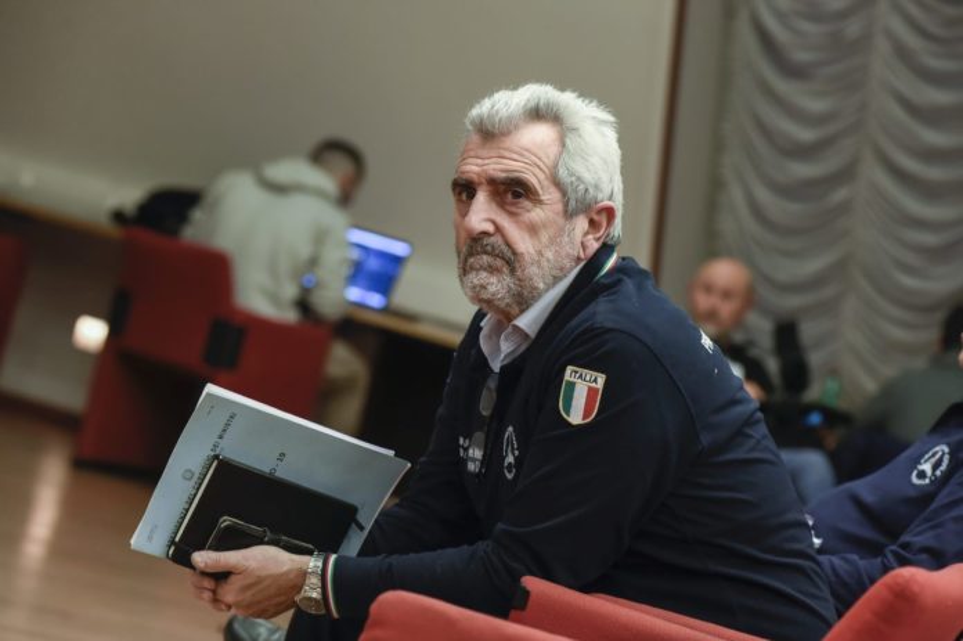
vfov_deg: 11.4
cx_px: 482
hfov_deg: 17.1
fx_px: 3208
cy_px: 320
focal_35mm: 120
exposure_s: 1/60
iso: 2500
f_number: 5
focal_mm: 120
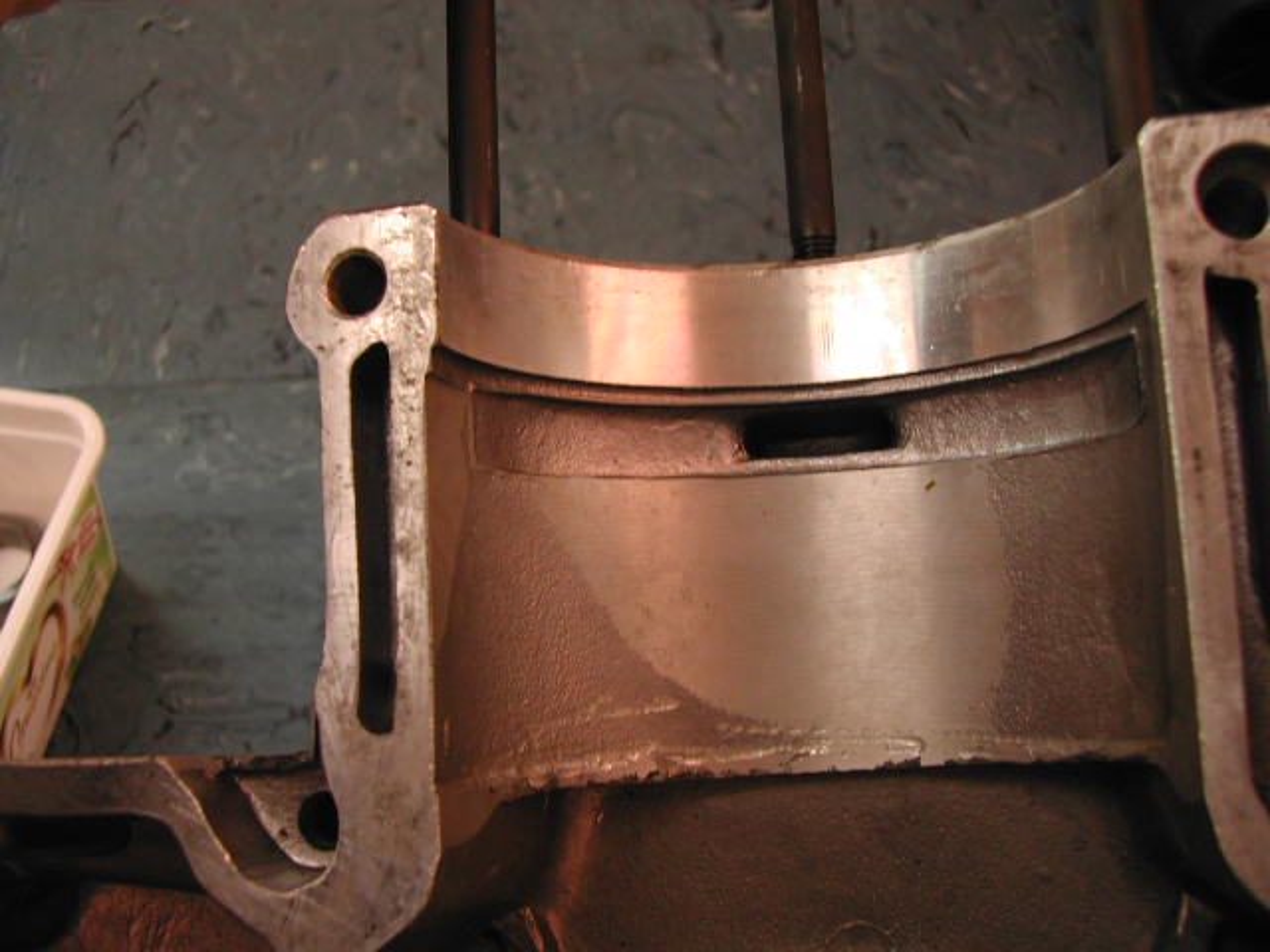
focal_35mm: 38
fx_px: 1394
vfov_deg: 37.7
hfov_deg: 49.0
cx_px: 635
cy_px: 476
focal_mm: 8
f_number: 2.8
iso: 152
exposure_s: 1/28.5
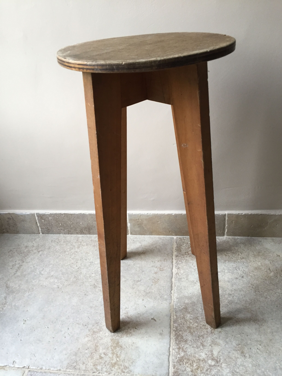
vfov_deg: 61.7
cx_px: 141
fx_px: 315
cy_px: 188
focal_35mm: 29
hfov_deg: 48.2
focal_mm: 4.15
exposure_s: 1/33
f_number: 2.2
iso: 160
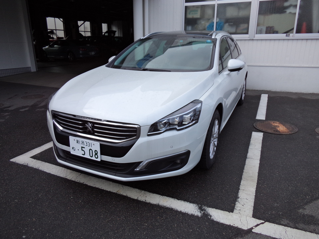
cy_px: 120
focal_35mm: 26
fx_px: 240
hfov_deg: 67.3
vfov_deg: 53.1
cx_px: 160
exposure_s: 1/400
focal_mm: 4.6
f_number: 3.3
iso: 80
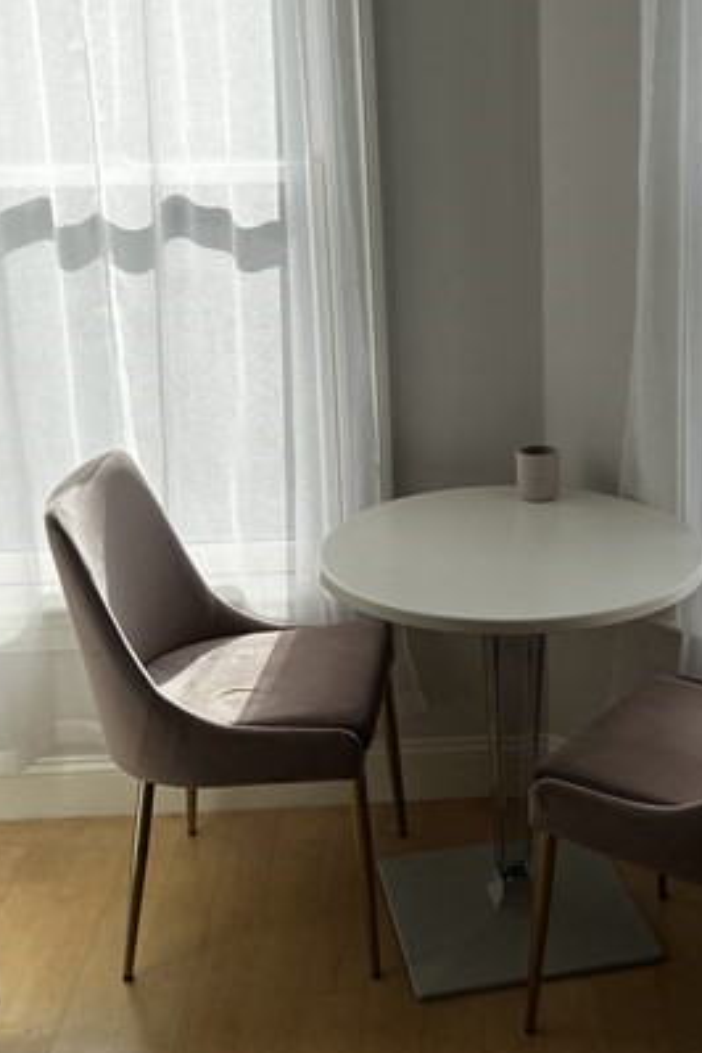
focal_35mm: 52
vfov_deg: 37.9
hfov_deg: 25.6
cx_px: 549
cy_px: 375
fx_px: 1521
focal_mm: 5.7
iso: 50
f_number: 1.5
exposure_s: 1/2083
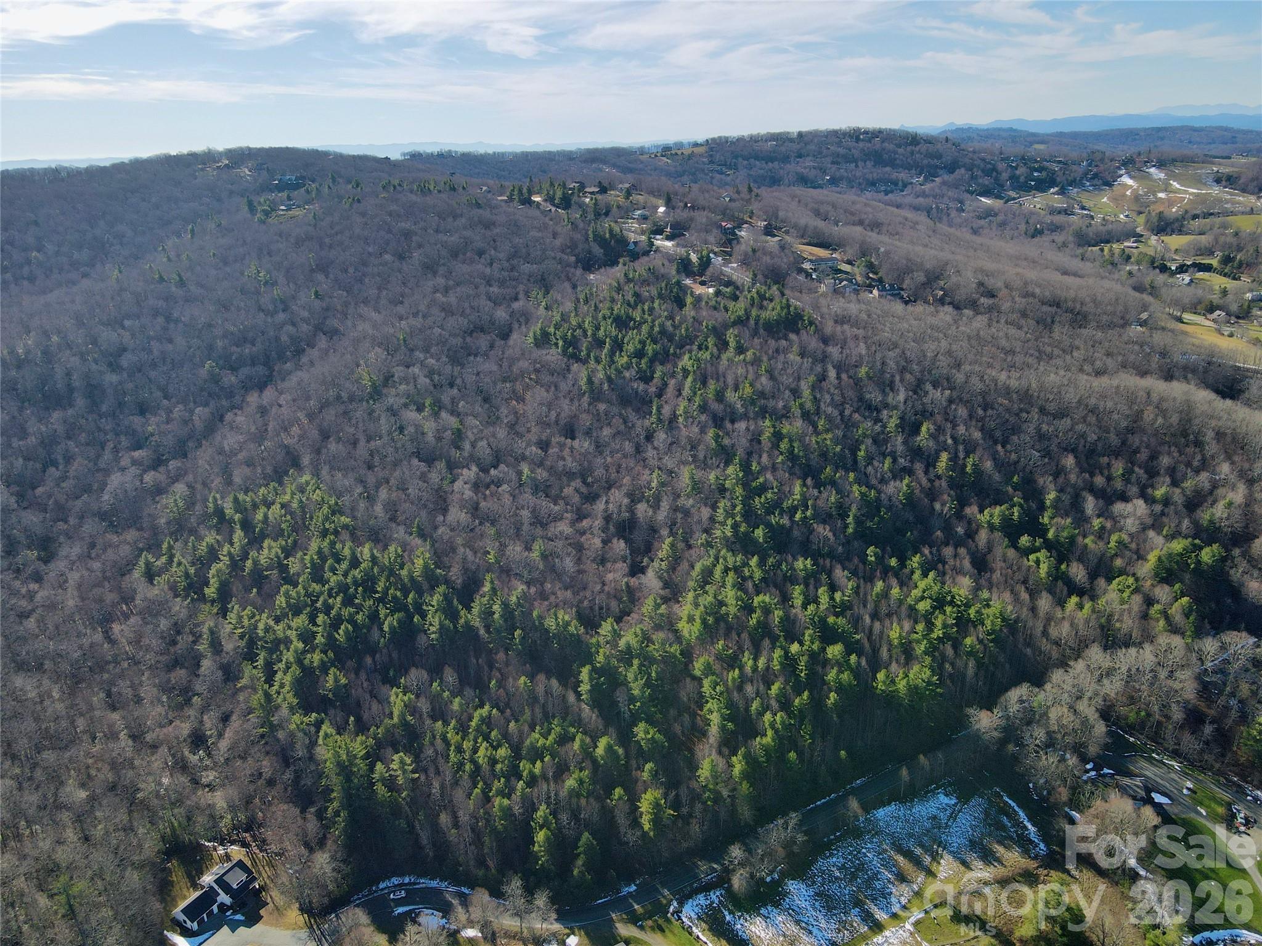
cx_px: 631
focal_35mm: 24
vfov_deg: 56.8
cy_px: 473
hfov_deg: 71.6
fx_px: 875
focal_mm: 4.5
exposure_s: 1/640
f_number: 2.8
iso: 100
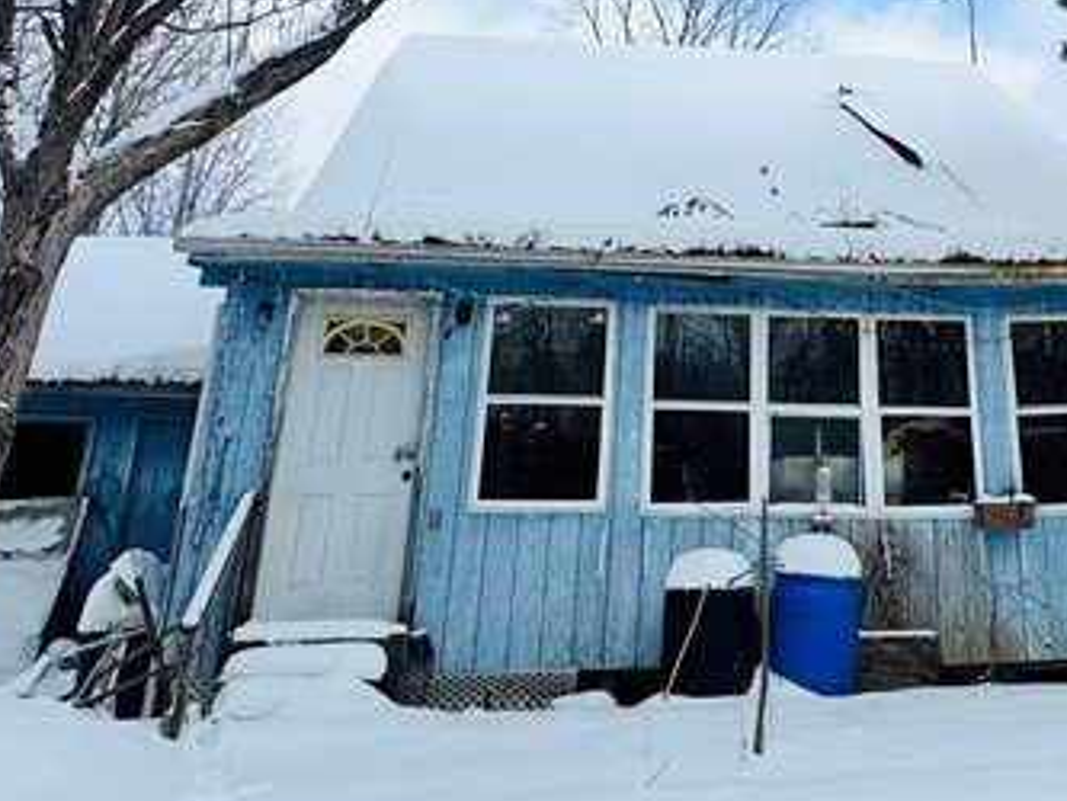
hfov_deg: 42.1
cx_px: 836
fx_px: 1326
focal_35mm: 43
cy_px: -122
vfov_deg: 29.6
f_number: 2.2
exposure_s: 1/2342
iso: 50
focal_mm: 2.22
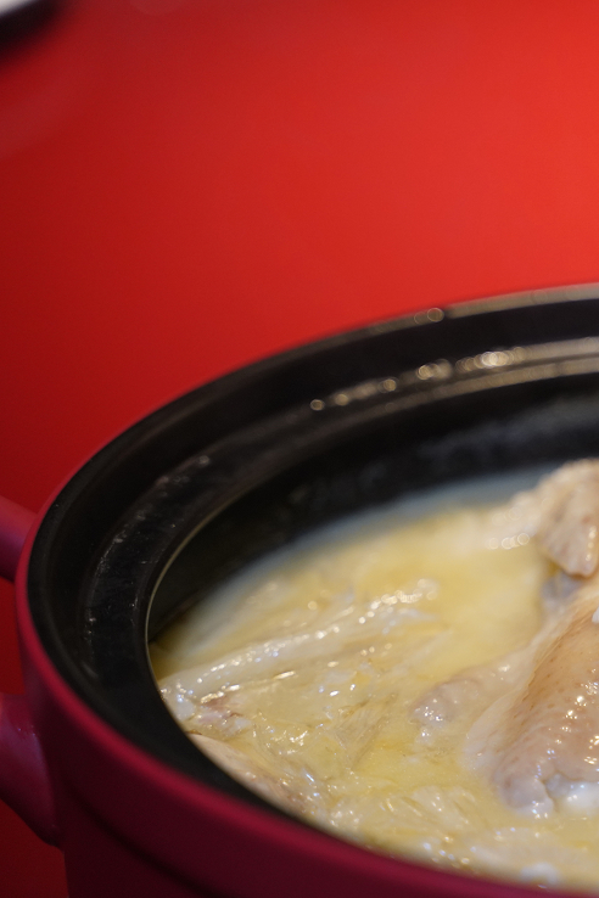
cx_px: 693
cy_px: 462
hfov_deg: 11.1
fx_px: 3045
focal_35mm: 122
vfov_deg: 16.8
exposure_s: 1/160
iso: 1600
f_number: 3.2
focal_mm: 75
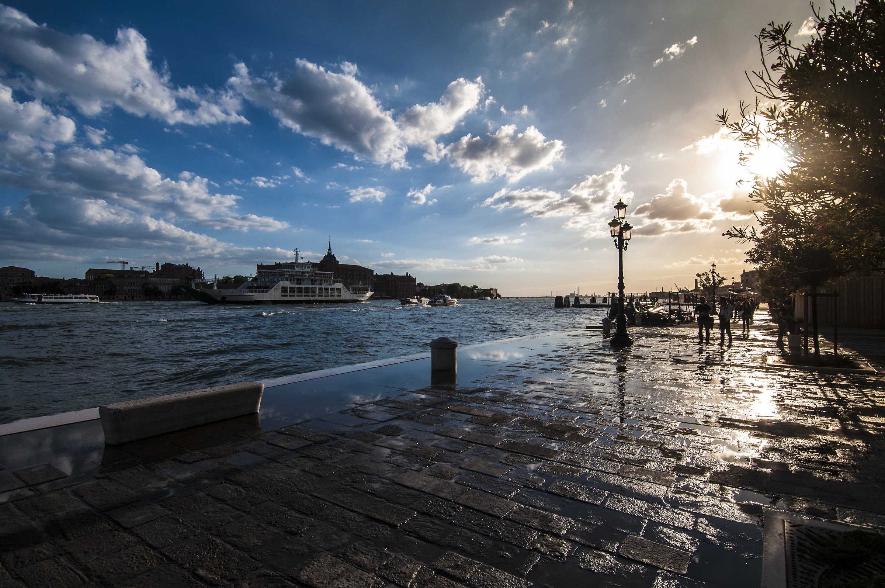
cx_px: 442
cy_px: 294
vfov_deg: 67.2
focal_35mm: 18
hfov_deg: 90.1
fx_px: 442
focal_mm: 12
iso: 320
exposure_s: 1/4000
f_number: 6.3
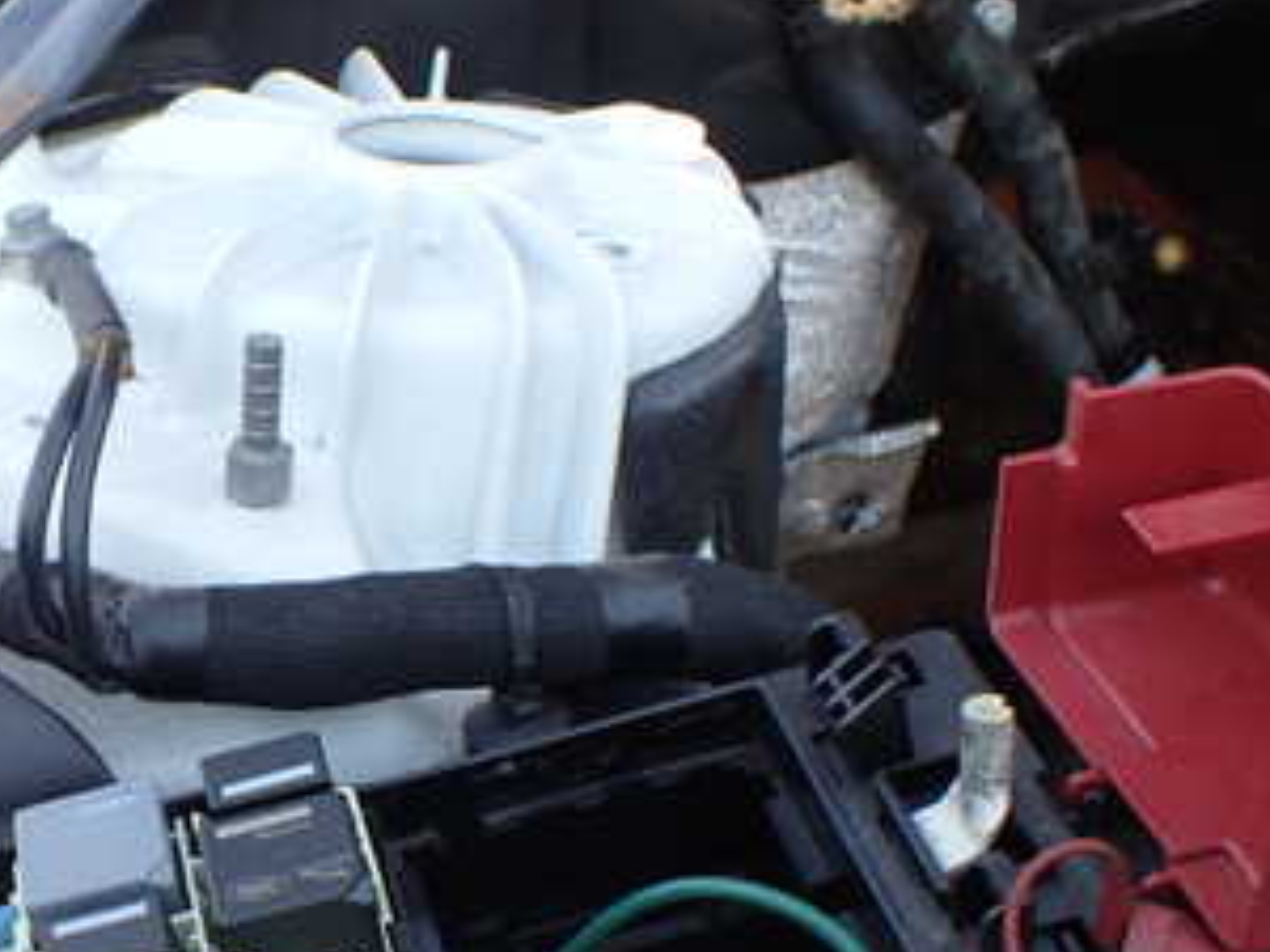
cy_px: 774
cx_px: 51
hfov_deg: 30.3
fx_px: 2201
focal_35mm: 60
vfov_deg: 24.0
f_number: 3.2
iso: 100
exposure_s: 1/125
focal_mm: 5.4
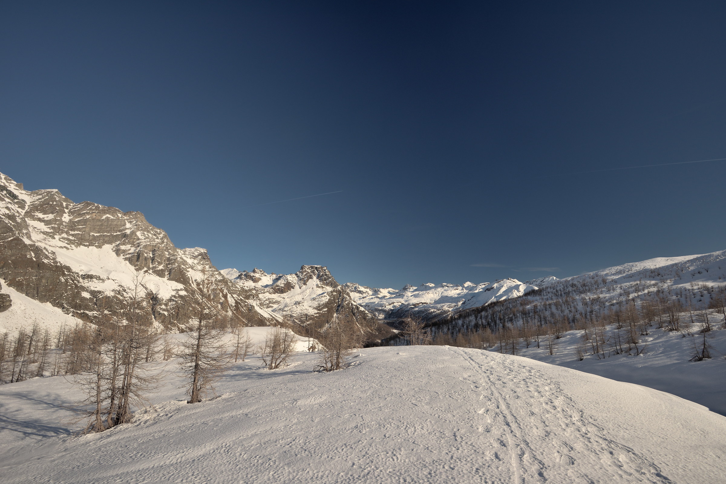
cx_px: 363
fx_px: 323
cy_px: 242
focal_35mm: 16
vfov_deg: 73.8
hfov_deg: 96.7
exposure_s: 1/100
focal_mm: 16
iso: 100
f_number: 11
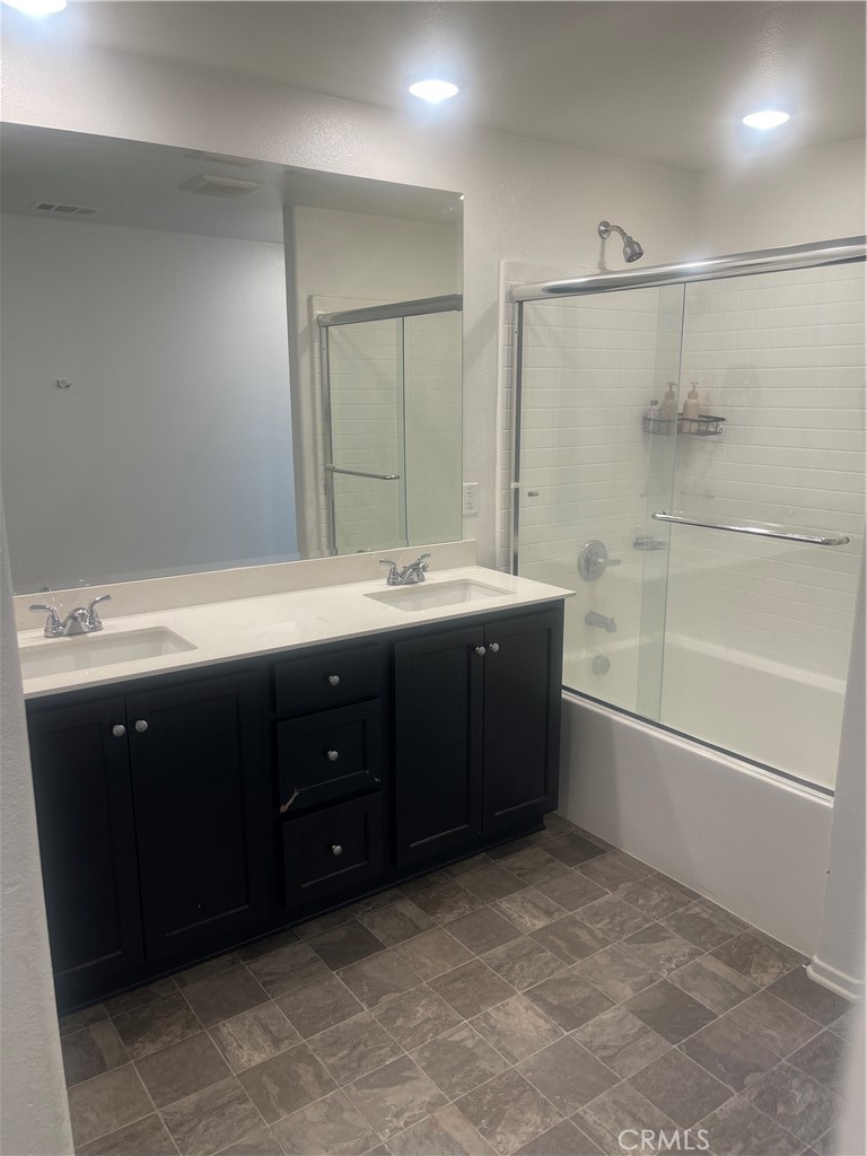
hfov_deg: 54.9
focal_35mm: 25
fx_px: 835
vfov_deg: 69.4
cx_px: 434
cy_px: 578
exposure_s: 1/120
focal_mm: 5.1
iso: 80
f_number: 1.6
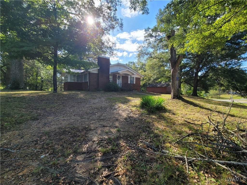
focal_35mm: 13
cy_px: 92
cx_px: 124
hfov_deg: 106.2
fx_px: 93
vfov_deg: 89.9
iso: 64
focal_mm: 2.2
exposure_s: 1/763
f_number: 2.2
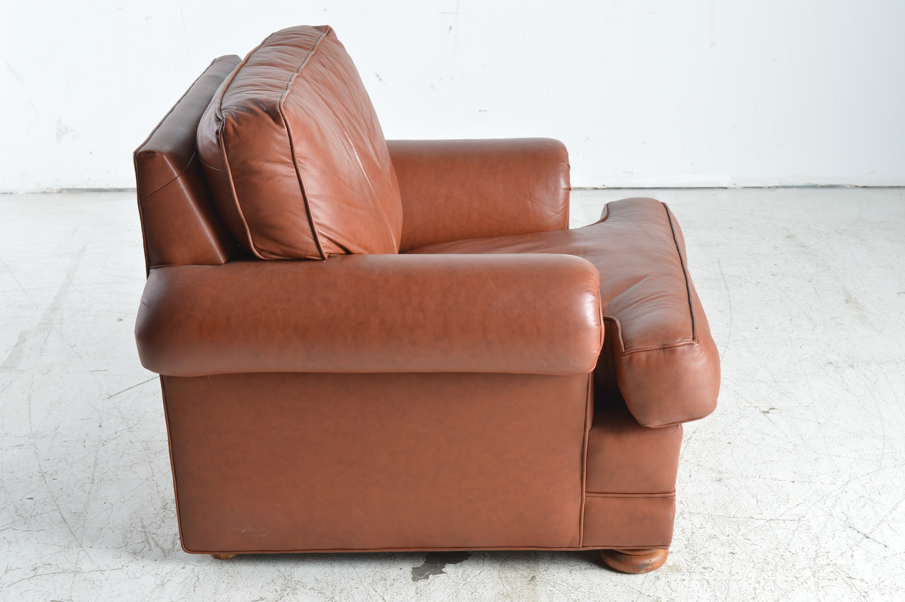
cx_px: 452
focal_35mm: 54
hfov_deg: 36.9
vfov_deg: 25.0
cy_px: 301
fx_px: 1356
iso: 100
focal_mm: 36
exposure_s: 1/80
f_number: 8
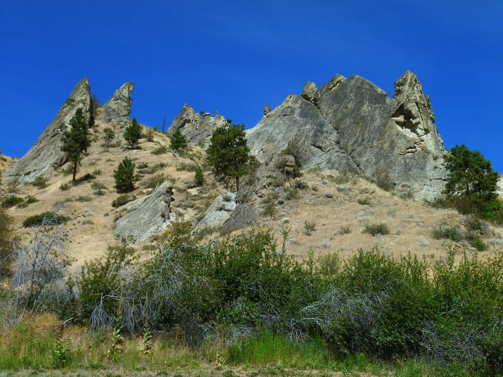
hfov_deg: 44.8
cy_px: 188
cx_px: 252
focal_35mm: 42
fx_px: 610
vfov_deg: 34.3
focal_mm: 7.6
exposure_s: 1/500
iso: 80
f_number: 4.1
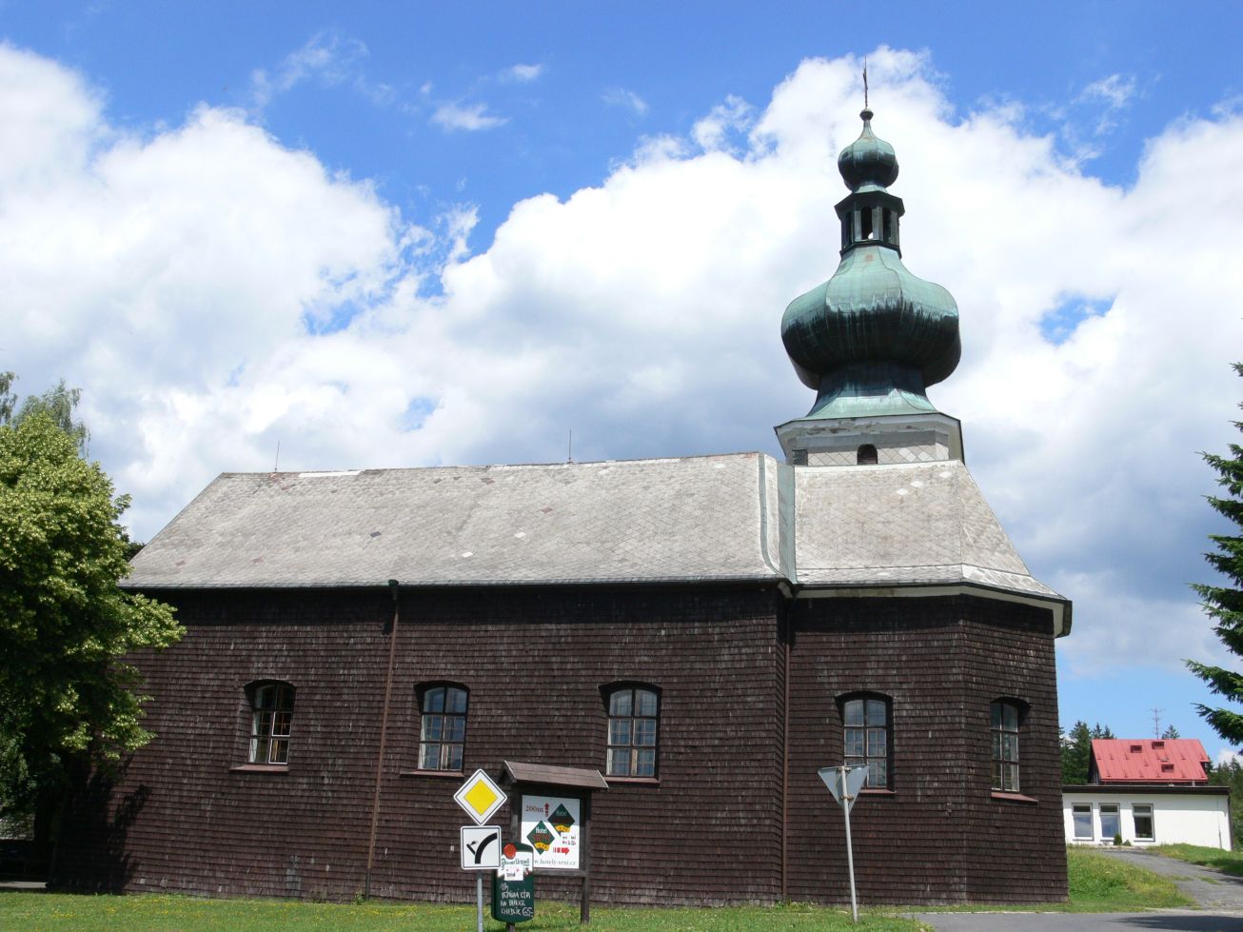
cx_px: 622
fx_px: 1257
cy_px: 466
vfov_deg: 40.7
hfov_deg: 52.6
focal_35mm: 35
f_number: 6.3
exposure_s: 1/400
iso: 100
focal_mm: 7.4
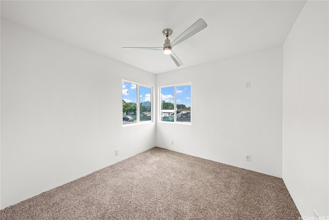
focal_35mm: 12
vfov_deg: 90.1
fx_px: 110
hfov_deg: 112.6
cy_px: 110
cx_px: 164
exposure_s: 1/60
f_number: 2.8
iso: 160
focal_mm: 12
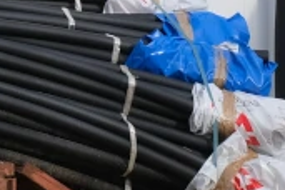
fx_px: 2383
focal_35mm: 301
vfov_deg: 4.6
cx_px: -527
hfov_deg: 6.3
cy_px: 182
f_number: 7.1
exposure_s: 1/400
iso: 320
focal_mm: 28.9
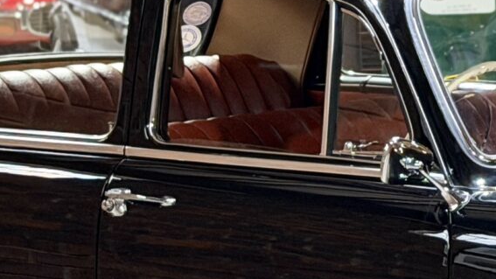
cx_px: 531
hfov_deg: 9.1
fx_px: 3104
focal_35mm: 236
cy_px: 128
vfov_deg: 5.1
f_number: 1.78
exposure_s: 1/33
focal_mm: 6.76
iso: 400
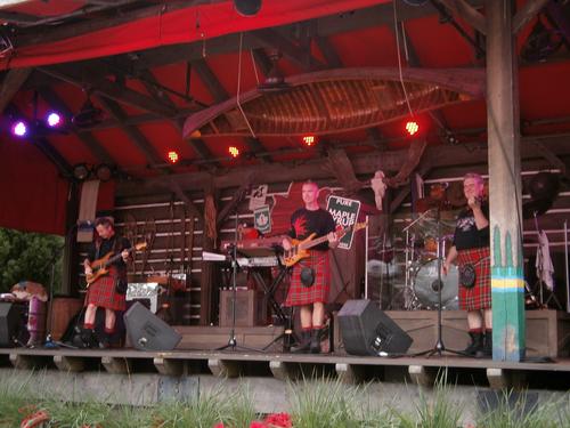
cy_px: 214
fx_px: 774
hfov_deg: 40.4
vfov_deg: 30.9
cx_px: 285
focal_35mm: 47
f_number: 3.4
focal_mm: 8.3
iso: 125
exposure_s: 1/40
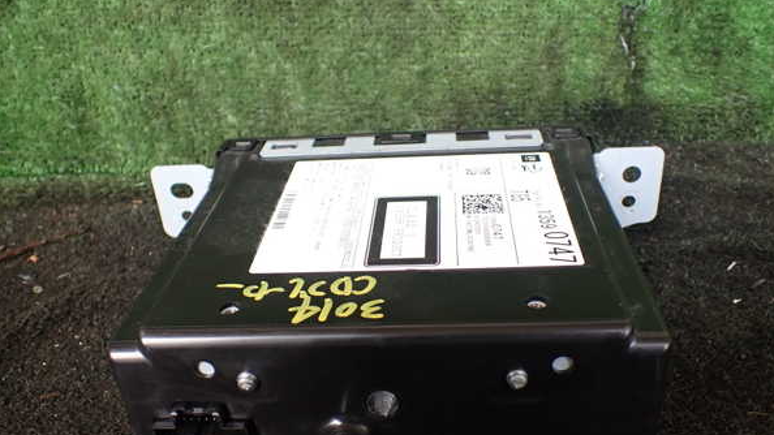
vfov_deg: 35.5
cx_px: 387
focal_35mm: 33
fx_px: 677
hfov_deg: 59.5
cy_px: 257
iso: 250
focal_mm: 5.4
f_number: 2.3
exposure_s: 1/125
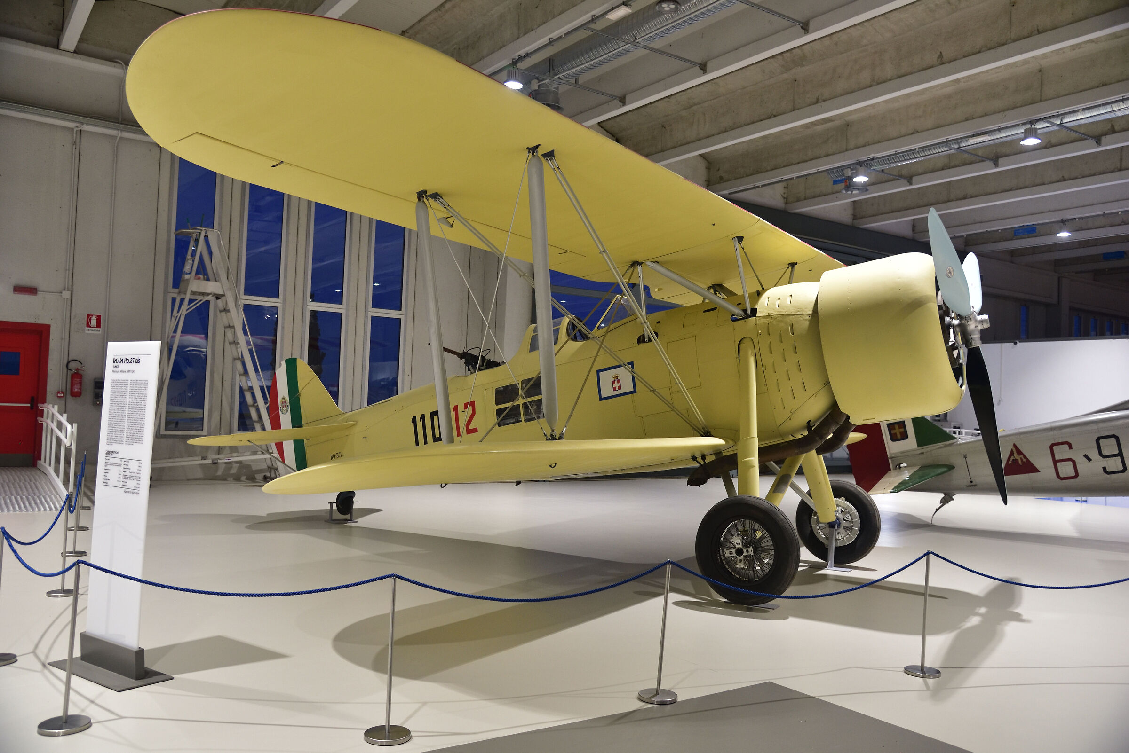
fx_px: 941
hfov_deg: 61.9
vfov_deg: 43.6
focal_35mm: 30
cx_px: 564
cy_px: 376
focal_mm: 30
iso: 1600
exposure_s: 1/80
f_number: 4.5
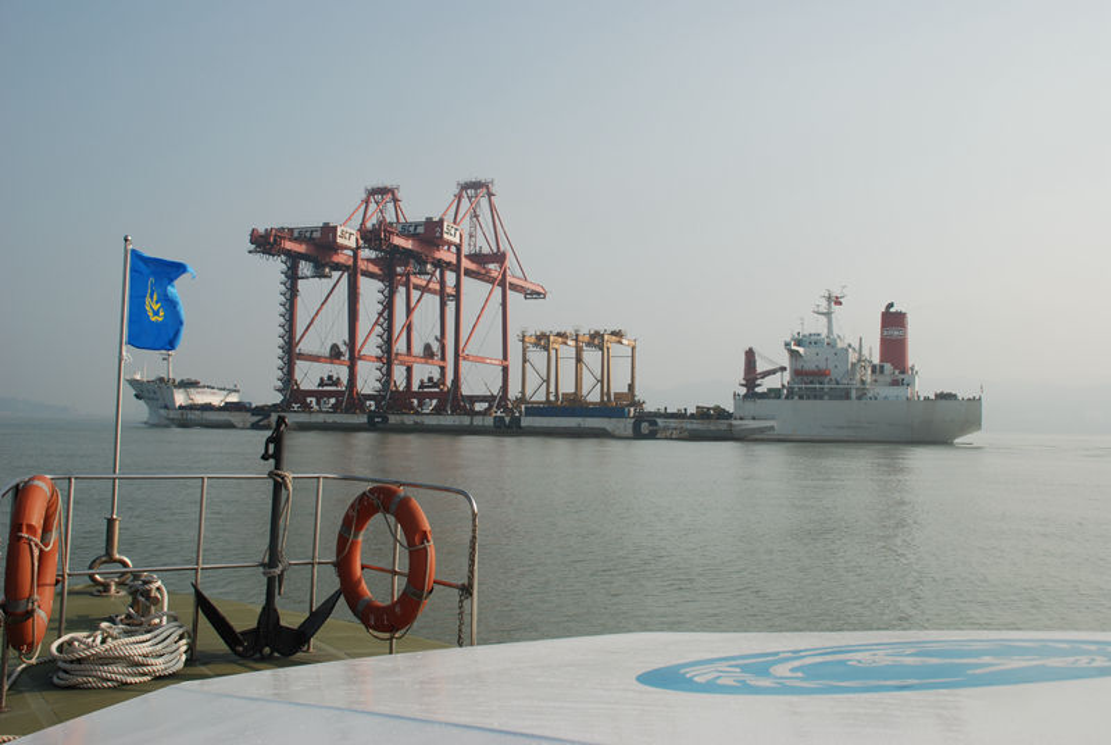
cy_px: 372
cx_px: 556
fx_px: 1113
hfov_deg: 53.1
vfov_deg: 37.0
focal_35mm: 36
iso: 100
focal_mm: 24
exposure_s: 1/250
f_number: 8
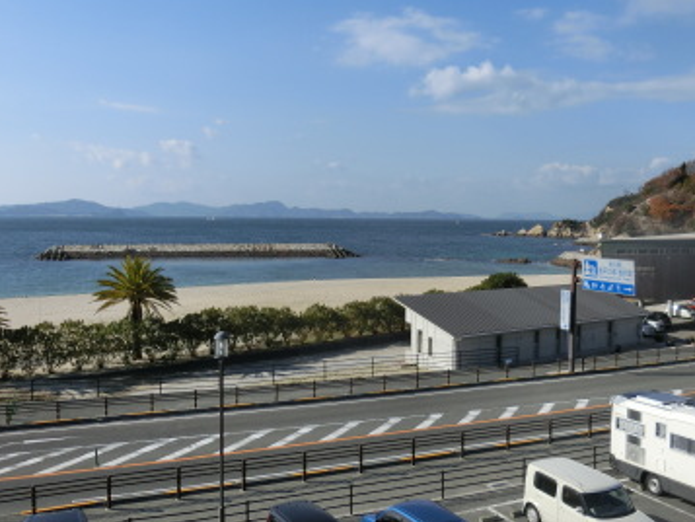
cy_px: 237
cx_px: 345
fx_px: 703
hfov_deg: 52.6
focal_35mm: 35
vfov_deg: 40.7
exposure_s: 1/400
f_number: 7
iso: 80
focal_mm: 4.5
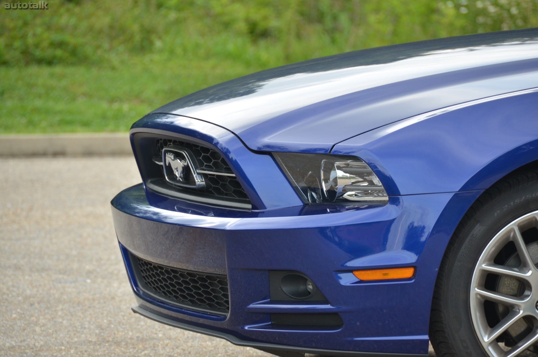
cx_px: 269
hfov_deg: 6.9
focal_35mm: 300
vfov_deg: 4.6
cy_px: 178
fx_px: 4474
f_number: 5.6
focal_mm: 200
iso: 800
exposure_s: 1/640
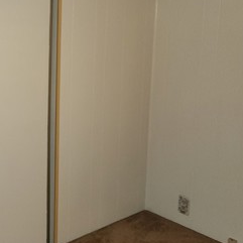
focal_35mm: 54
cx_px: 16
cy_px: 86
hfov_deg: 30.0
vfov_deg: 31.4
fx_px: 429
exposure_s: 1/13
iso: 125
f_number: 1.8
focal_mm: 6.4
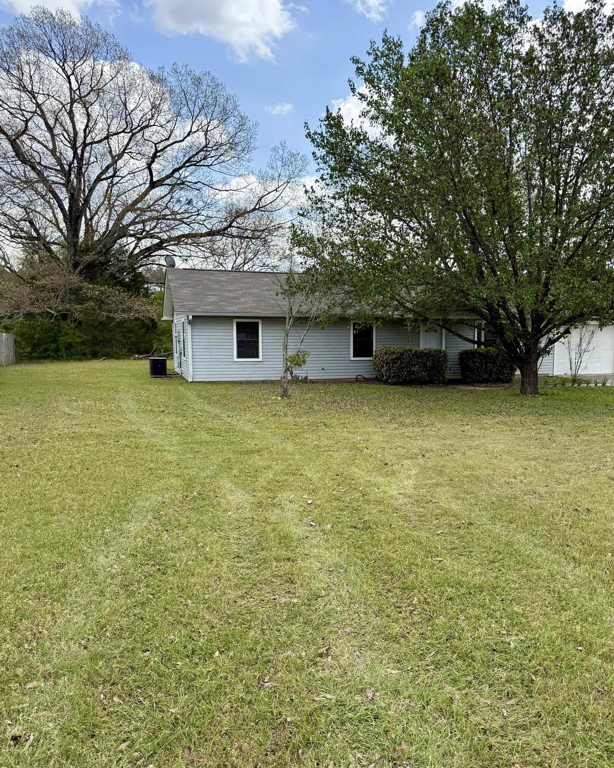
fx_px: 659
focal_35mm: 29
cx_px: 344
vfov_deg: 60.4
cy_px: 394
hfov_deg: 49.9
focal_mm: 6.76
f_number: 1.78
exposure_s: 1/3759
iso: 100
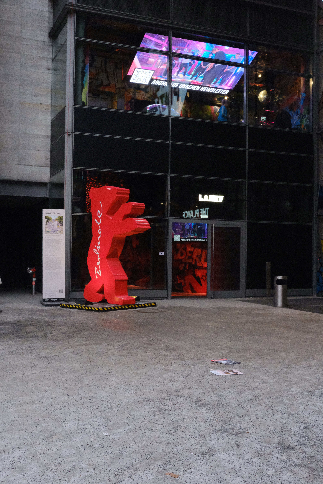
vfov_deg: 47.4
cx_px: 162
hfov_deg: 32.6
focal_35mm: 41
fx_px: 552
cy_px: 242
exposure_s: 1/250
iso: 10000
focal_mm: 27
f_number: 11
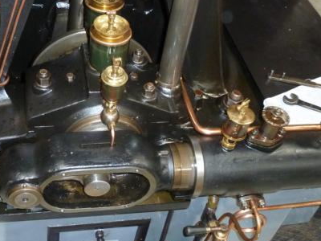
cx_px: 116
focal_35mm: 50
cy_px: 134
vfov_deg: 29.1
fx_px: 464
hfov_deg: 37.9
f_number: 3.3
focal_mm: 4.1
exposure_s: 1/30
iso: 320
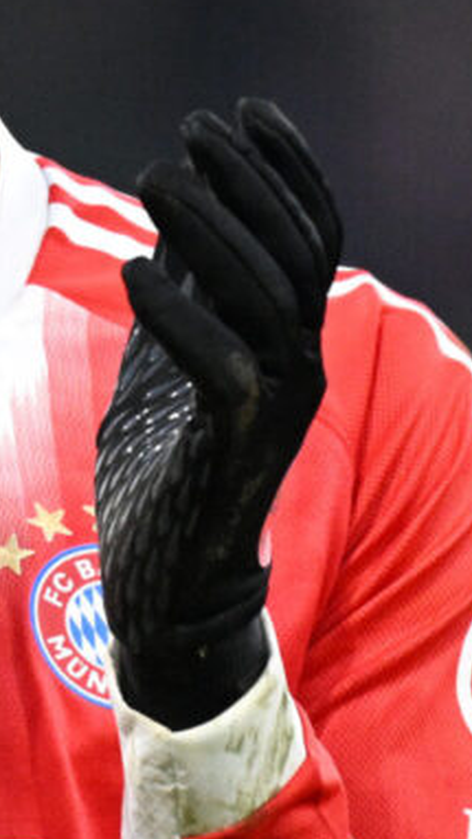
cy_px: 374
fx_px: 56134
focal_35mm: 2524
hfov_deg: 0.5
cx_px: -215
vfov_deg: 0.9
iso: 2500
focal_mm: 400
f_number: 2.8
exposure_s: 1/2000
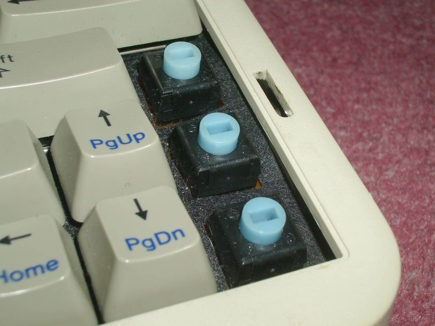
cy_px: 163
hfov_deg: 31.2
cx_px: 218
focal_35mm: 62
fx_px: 779
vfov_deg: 23.7
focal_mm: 10.2
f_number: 5.6
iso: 80
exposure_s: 1/60
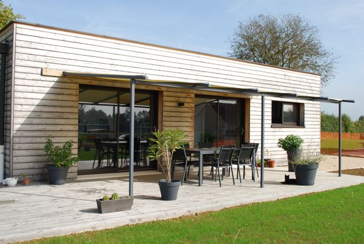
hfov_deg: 53.1
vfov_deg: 37.0
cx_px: 182
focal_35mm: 36
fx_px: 365
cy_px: 122
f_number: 6.3
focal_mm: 24
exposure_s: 1/200
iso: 100
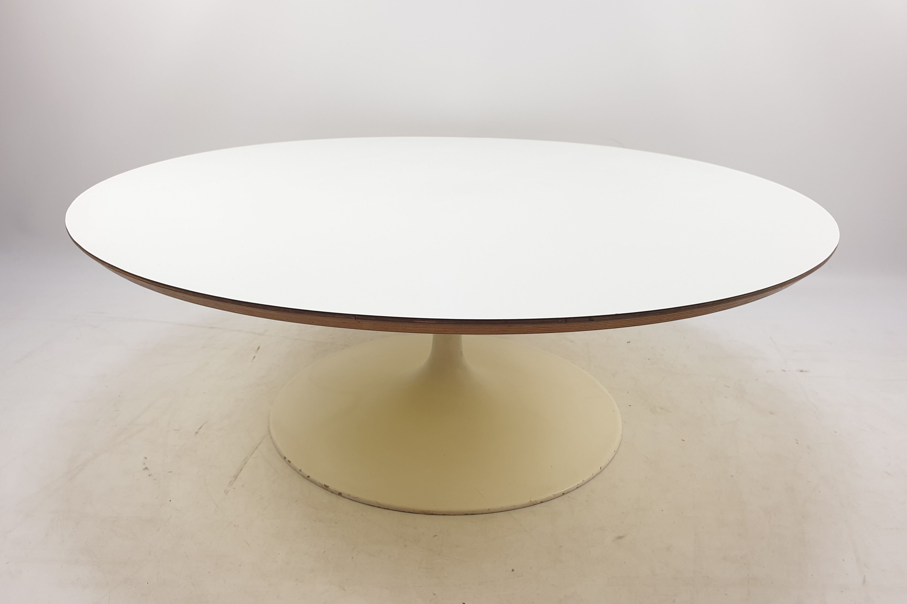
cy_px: 290
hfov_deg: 65.5
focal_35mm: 28
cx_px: 449
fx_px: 705
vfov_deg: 46.4
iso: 50
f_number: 2.4
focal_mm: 4.3
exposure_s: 1/100
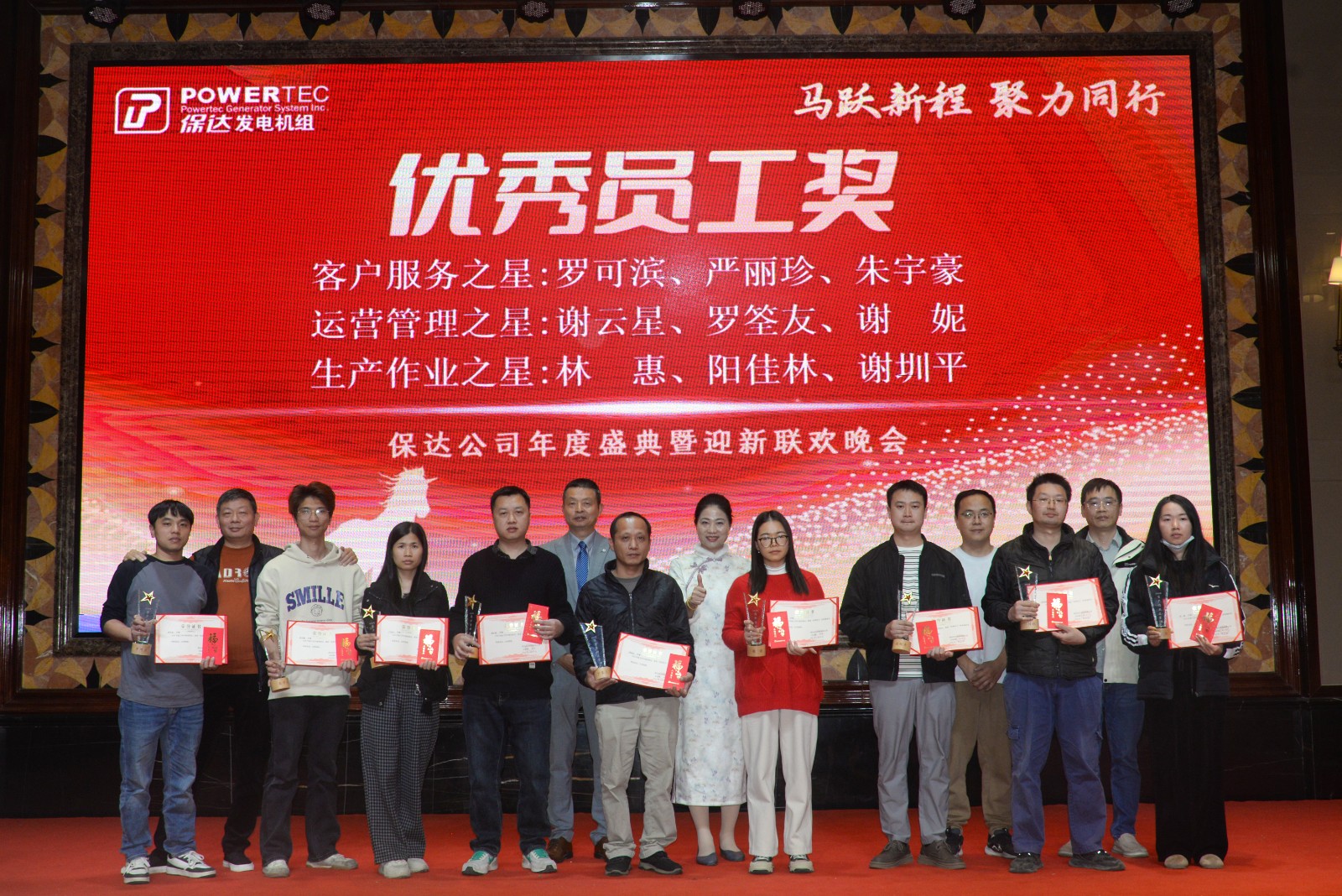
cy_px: 448
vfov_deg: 35.1
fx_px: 1417
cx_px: 671
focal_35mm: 38
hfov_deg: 50.7
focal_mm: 38
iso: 1000
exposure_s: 1/200
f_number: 7.1
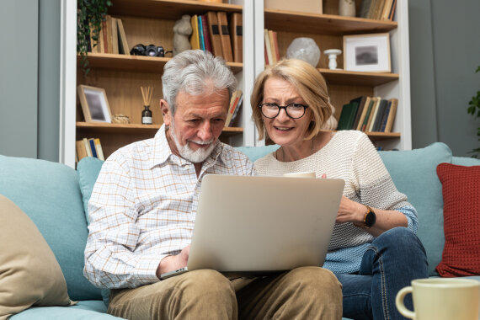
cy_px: 160
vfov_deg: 30.5
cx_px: 240
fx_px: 587
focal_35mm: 44
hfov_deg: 44.5
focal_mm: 44
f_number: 6.3
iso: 200
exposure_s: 1/125
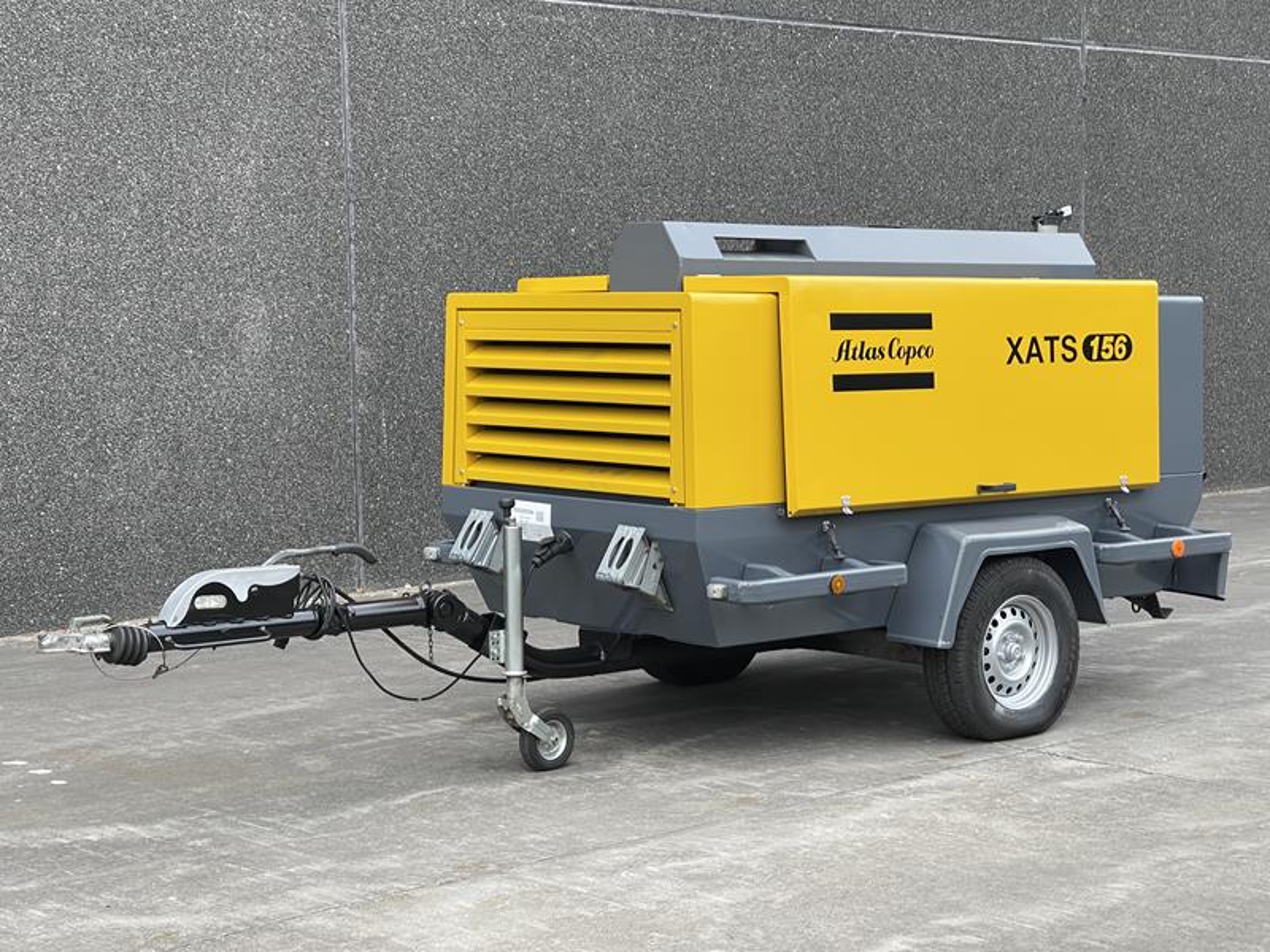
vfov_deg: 22.9
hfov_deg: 30.3
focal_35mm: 64
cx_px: 635
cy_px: 476
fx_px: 2348
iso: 20
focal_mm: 7.5
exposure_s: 1/115
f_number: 2.2
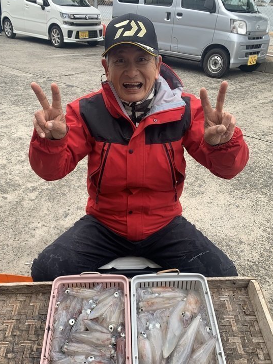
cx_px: 124
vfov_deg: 58.1
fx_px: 326
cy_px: 207
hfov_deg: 45.4
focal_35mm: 31
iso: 25
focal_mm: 4.25
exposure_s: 1/180
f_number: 1.8
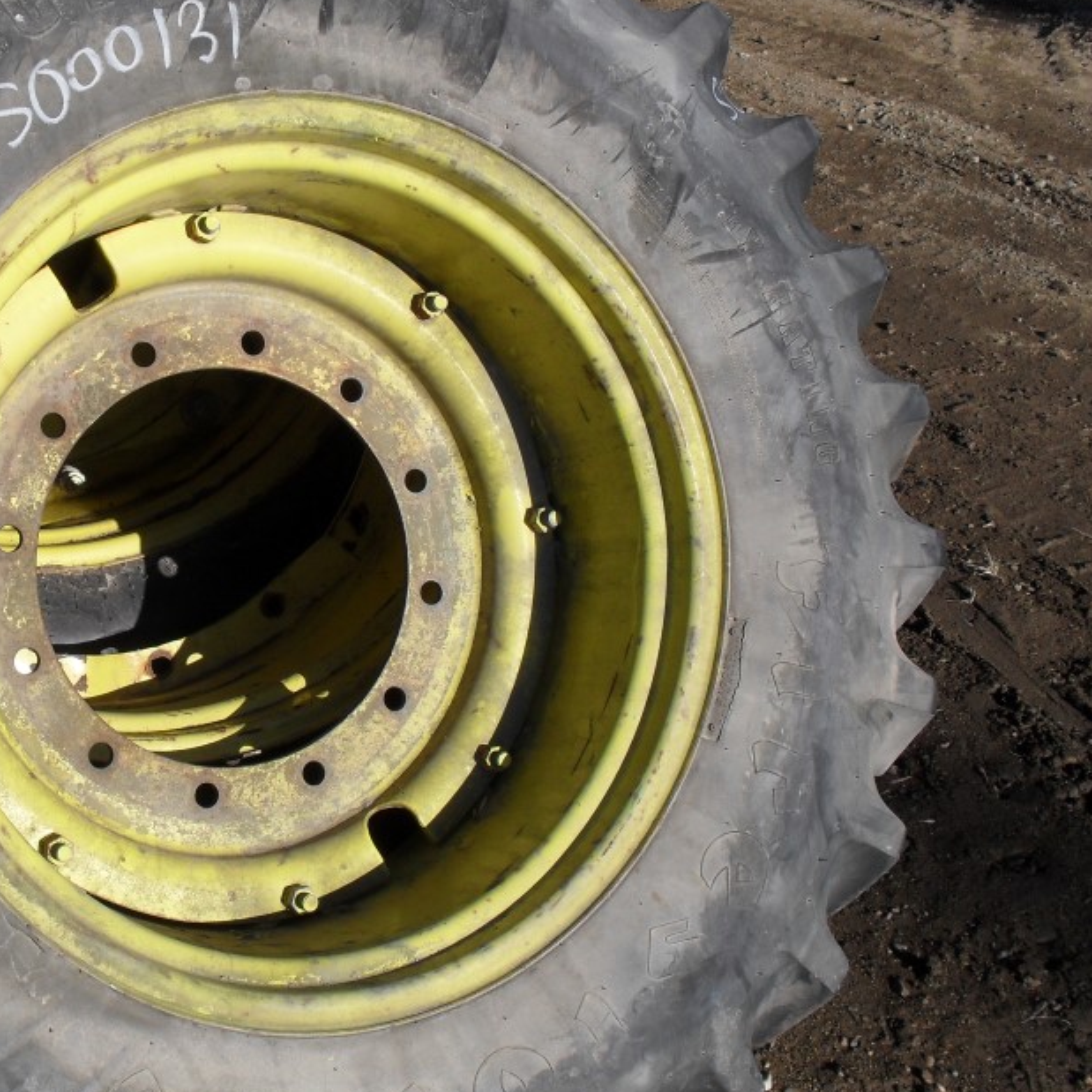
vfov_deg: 35.4
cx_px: 249
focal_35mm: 48
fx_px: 1713
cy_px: 538
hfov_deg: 34.5
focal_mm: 6.3
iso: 100
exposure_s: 1/250
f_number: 8.4
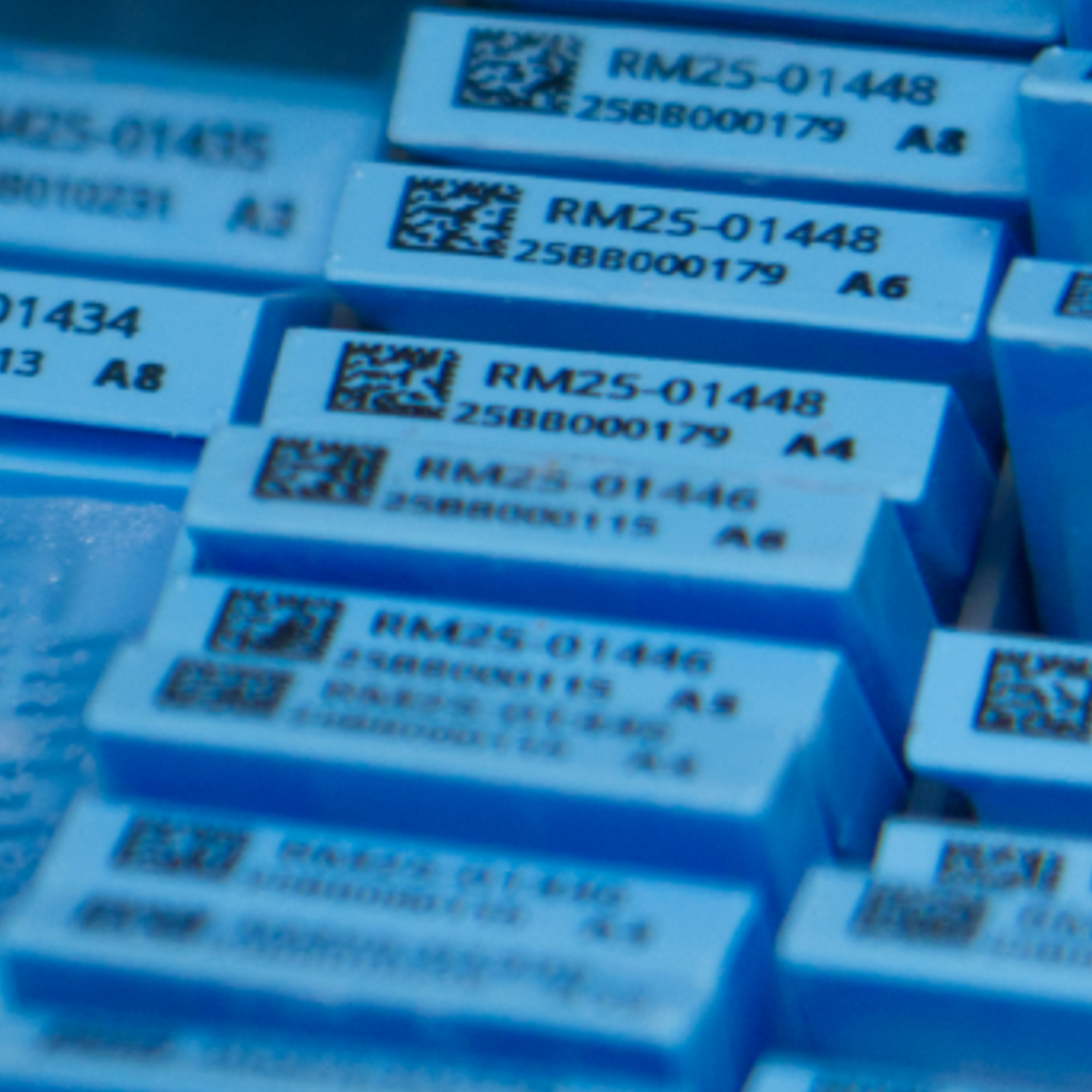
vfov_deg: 3.4
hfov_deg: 3.3
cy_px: 276
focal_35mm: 521
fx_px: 18595
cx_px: -1919
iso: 800
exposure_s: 1/80
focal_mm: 105
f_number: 4
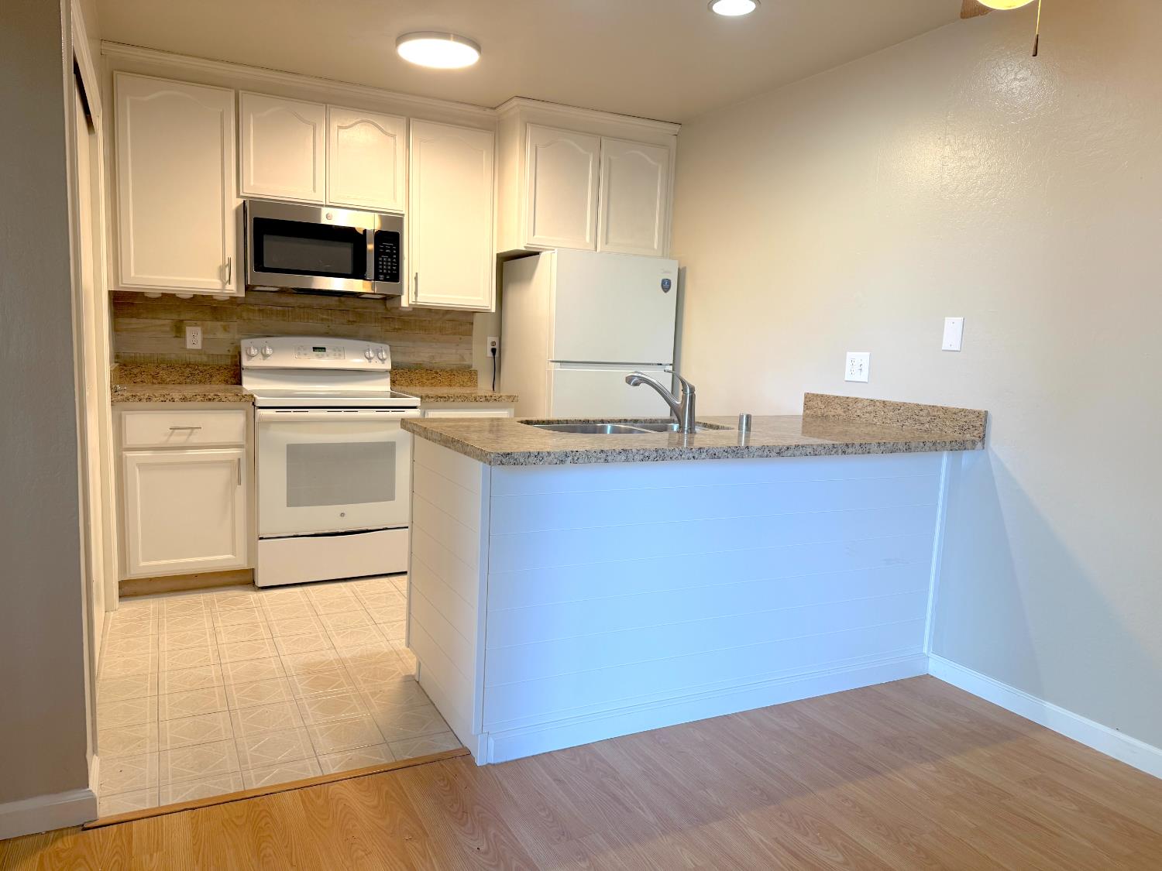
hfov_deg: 71.6
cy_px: 436
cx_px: 581
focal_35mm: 24
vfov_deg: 56.8
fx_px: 806
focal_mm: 6.76
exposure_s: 1/120
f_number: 1.78
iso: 125
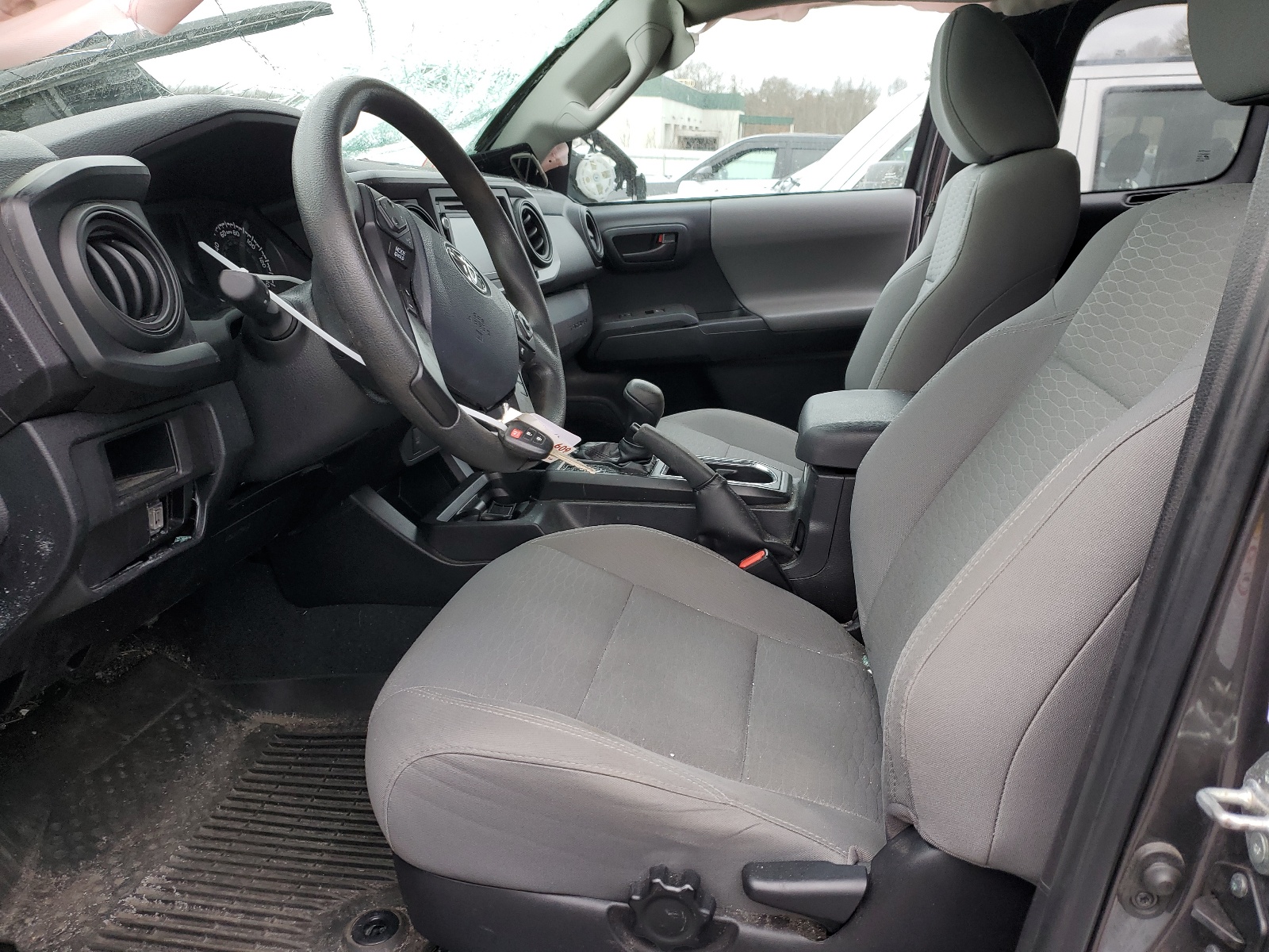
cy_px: 476
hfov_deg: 67.3
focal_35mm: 26
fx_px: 953
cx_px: 634
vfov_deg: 53.1
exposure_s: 1/60.2
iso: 50
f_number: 1.5
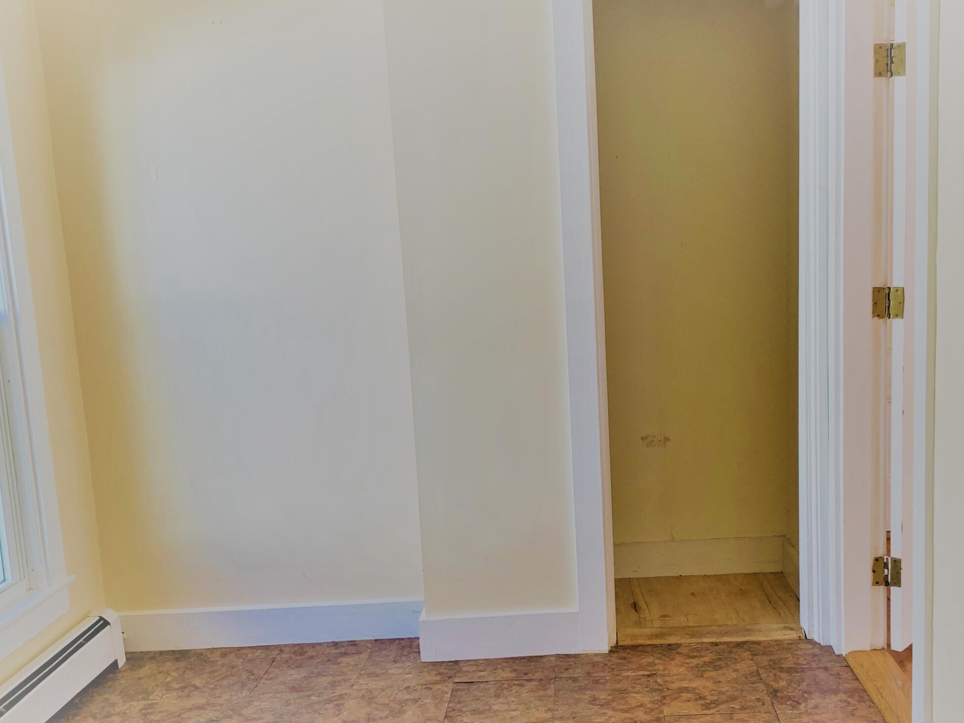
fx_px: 1114
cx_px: 595
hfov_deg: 46.4
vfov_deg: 35.9
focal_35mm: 40
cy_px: 430
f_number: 1.8
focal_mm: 4.25
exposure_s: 1/122
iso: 50
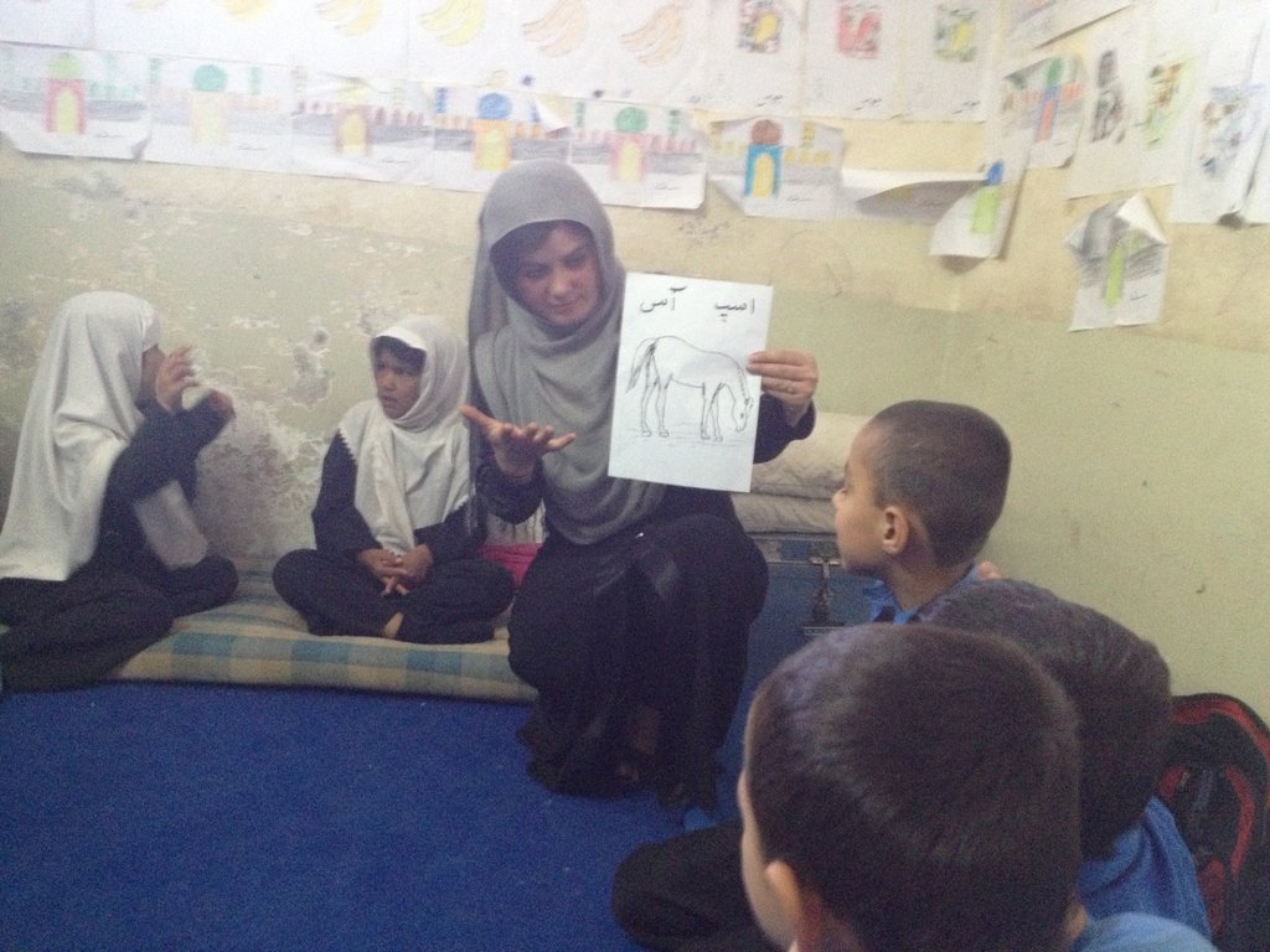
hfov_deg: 52.6
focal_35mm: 35
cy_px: 476
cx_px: 635
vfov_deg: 40.7
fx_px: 1284
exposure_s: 1/20
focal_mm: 4.28
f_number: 2.4
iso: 400
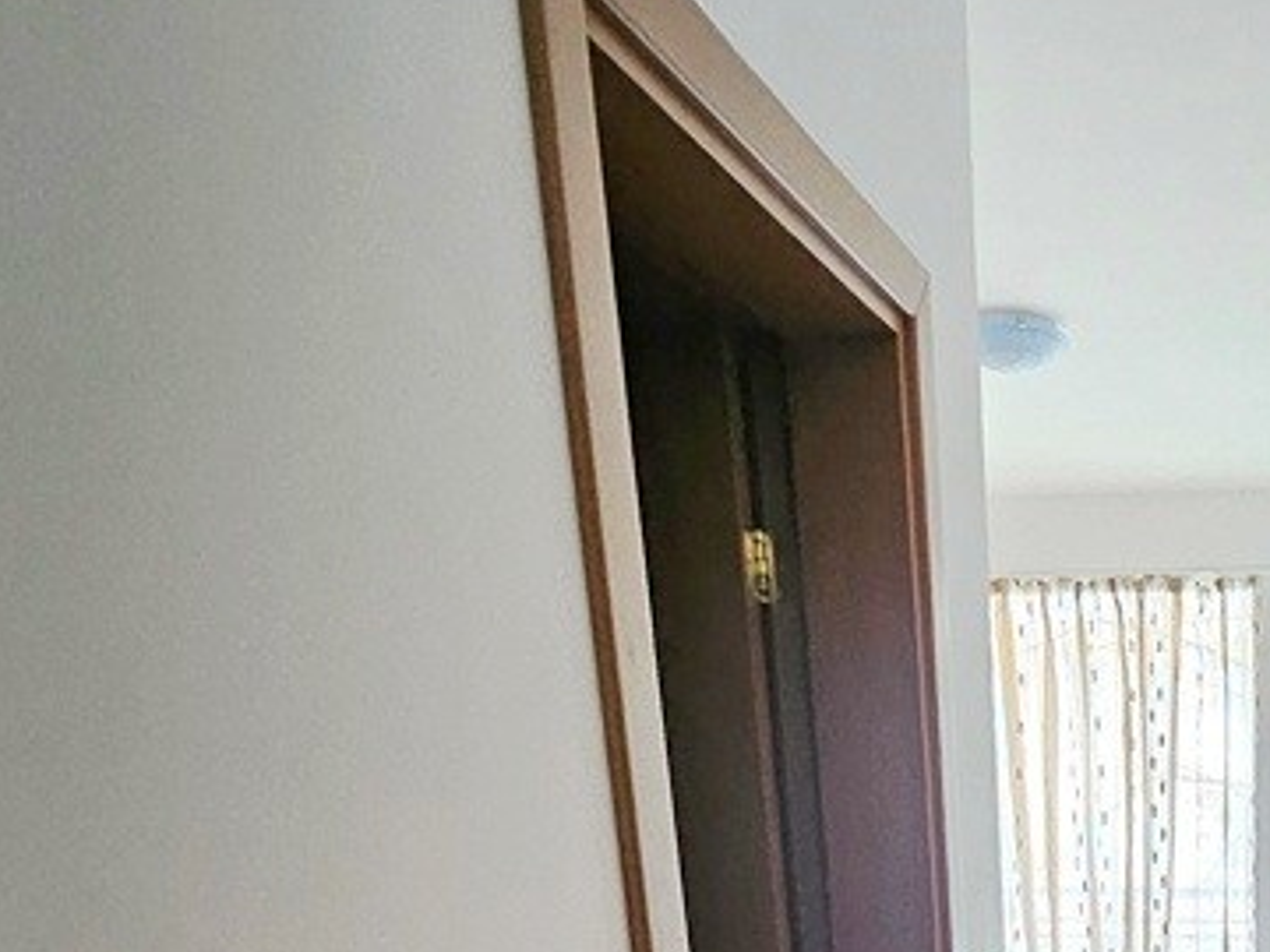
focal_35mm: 37
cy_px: 1252
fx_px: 1357
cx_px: 1231
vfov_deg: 30.2
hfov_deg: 43.8
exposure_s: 1/33.3
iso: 320
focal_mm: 1.7
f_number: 2.2
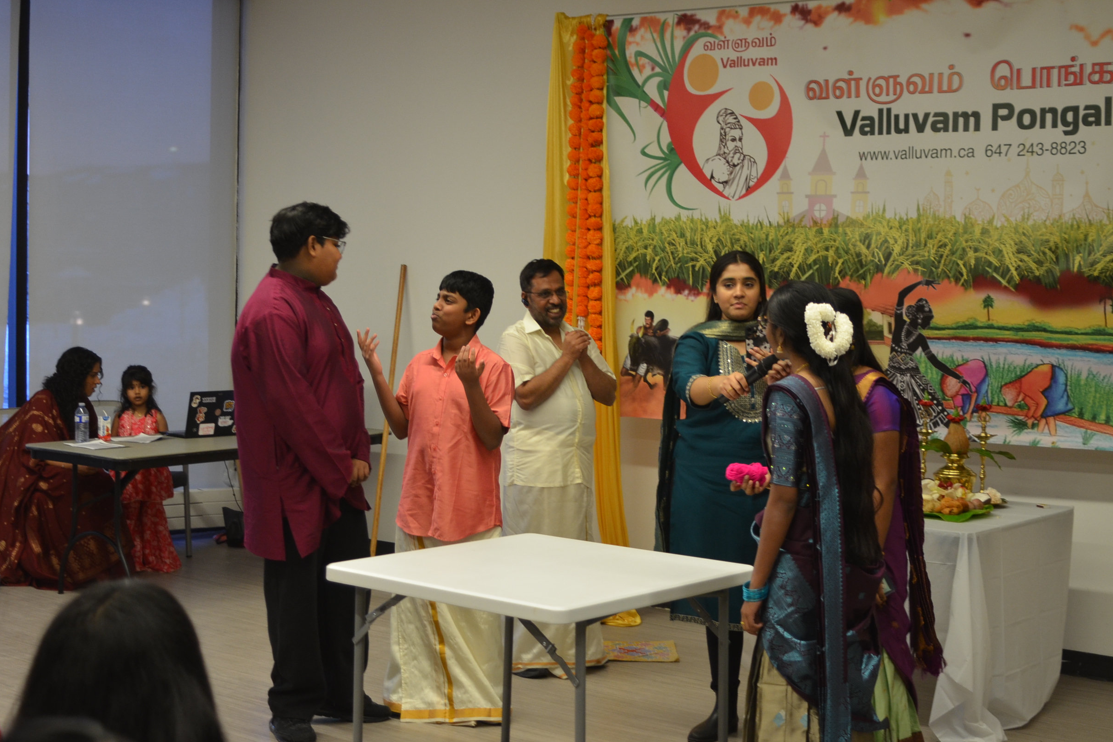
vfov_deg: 25.3
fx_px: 1654
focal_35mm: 54
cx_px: 560
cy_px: 371
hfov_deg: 37.2
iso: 640
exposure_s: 1/60
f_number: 4
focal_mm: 35
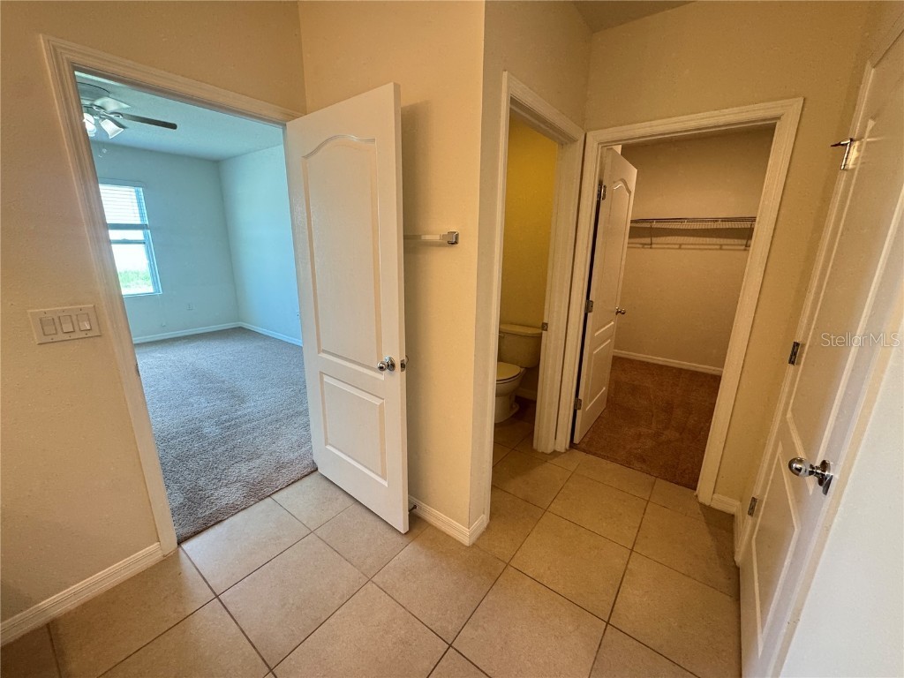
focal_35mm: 14
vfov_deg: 85.7
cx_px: 452
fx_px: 366
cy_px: 339
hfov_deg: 102.1
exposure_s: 1/60
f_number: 2.2
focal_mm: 2.22
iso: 200
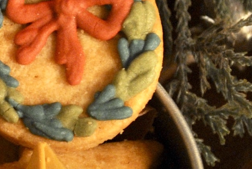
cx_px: -250
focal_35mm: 377
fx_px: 2647
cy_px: 120
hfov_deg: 5.3
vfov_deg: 3.7
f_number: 5.6
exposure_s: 1/20
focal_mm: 55
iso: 400
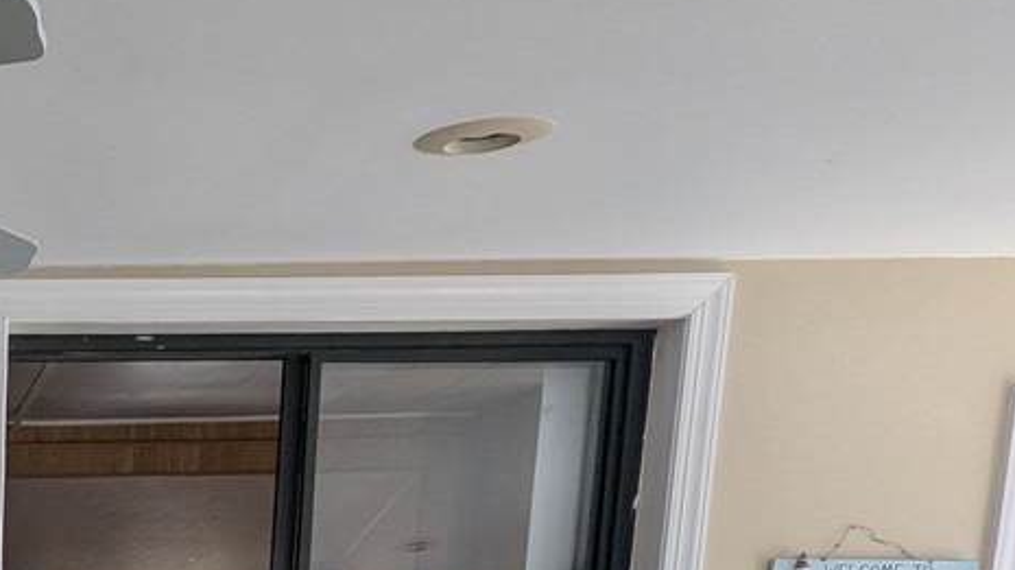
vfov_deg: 24.2
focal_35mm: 39
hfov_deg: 39.5
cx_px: -164
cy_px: 841
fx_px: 1049
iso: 47
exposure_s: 1/177
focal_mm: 1.95
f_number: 2.2
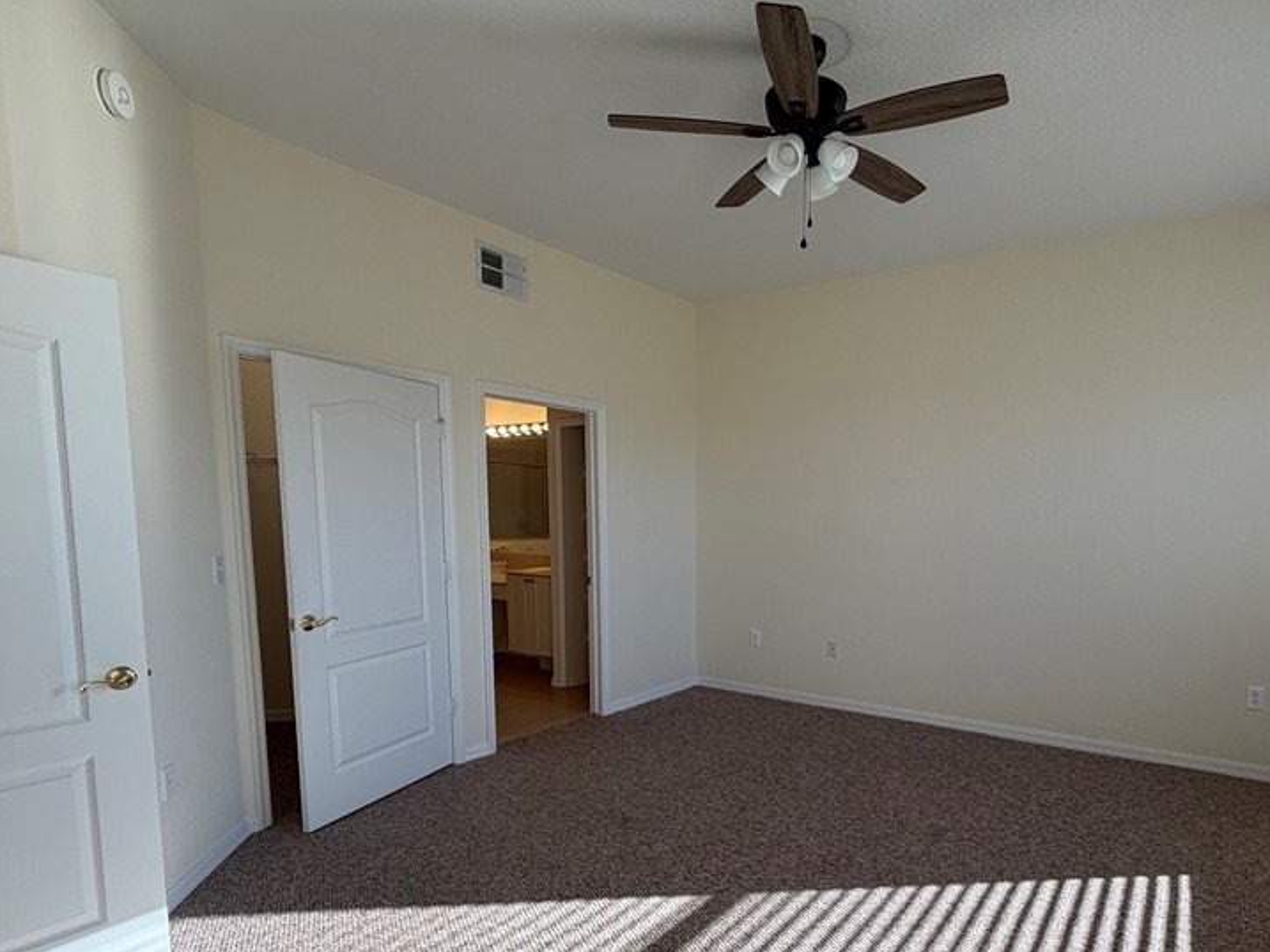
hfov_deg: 80.7
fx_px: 734
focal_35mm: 20
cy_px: 591
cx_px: 763
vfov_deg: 65.1
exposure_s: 1/166
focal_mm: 2.22
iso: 40
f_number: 2.2
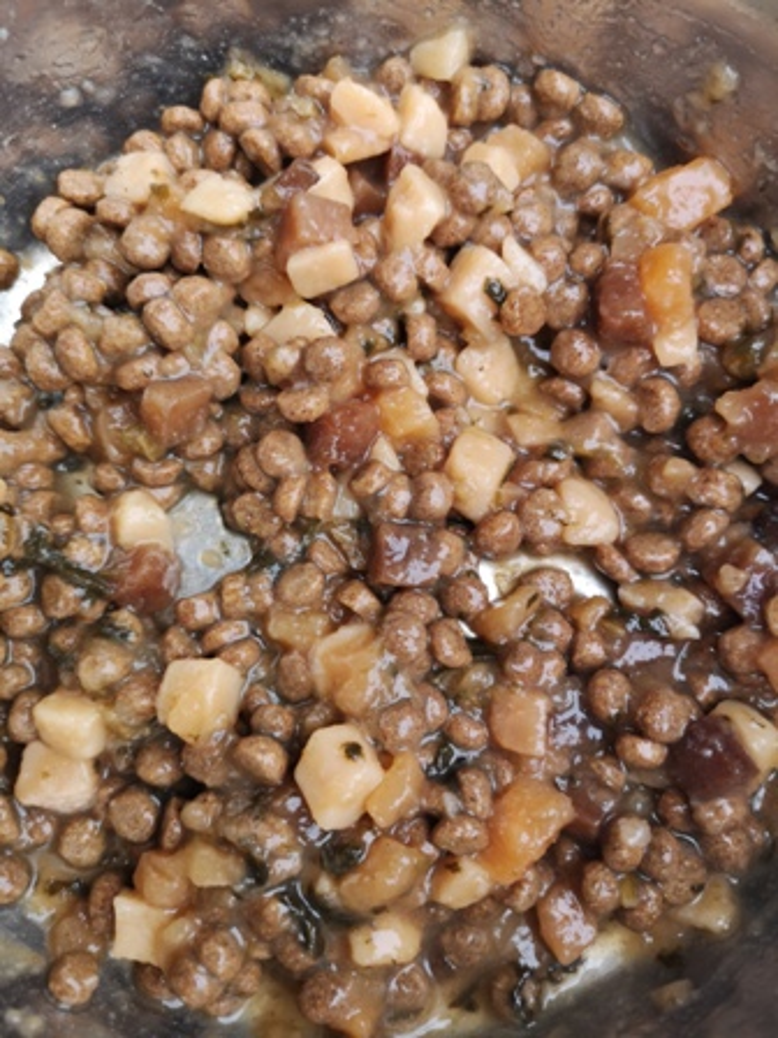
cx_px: 389
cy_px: 519
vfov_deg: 65.3
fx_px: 809
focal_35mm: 27
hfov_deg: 51.4
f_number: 1.8
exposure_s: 1/251
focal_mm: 3.95
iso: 50
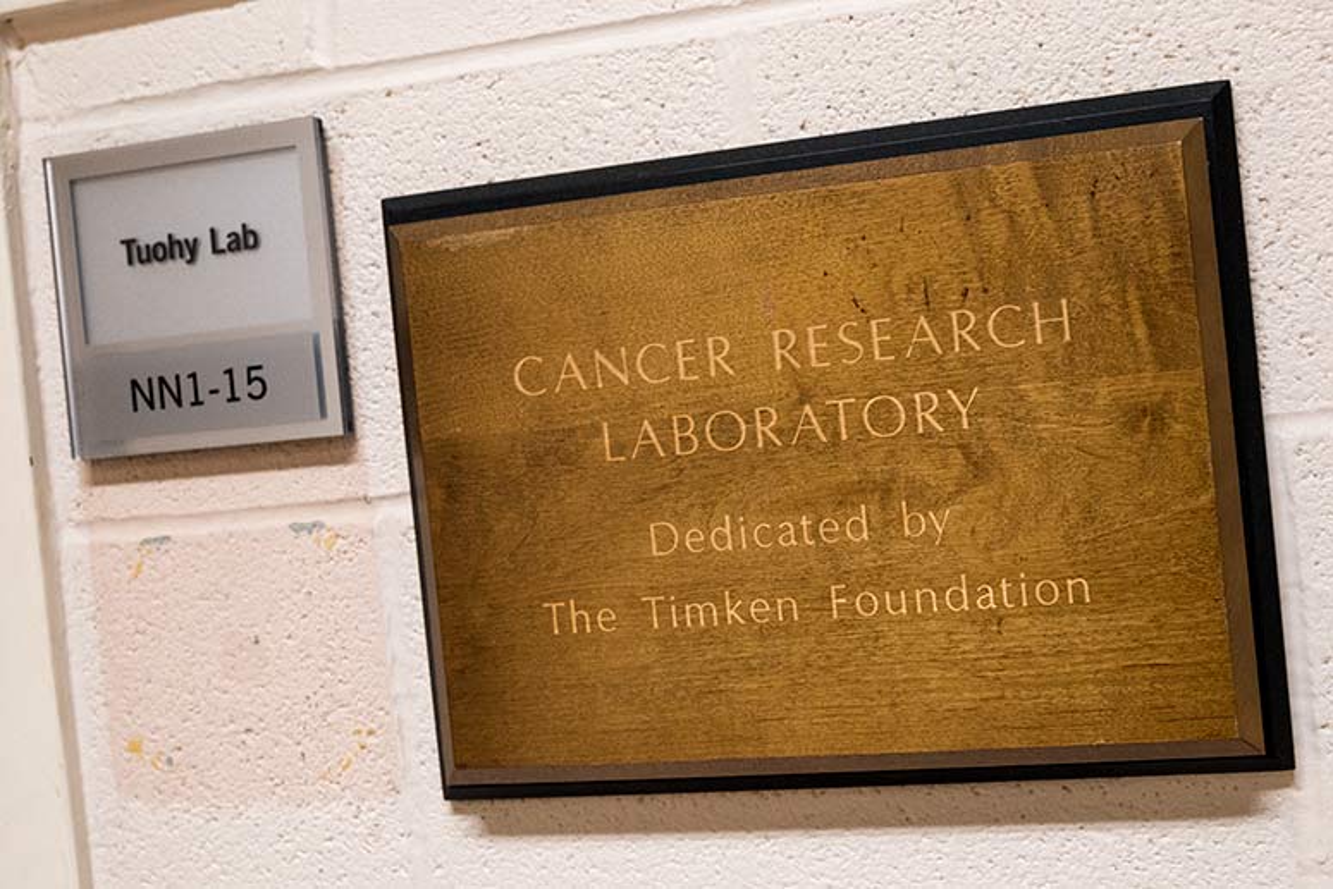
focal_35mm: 36
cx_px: 666
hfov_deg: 53.1
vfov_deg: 36.9
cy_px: 444
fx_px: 1333
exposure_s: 1/160
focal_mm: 36
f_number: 5
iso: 800
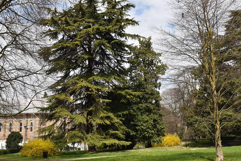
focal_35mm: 40
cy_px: 74
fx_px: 265
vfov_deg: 33.7
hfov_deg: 48.8
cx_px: 104
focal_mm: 23
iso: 100
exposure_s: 1/200
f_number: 10
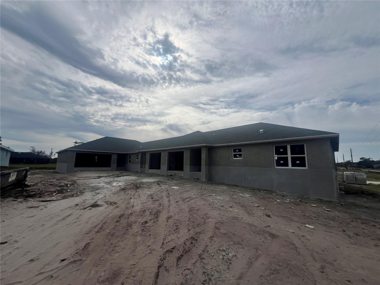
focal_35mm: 13
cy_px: 142
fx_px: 143
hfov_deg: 106.2
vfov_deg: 89.9
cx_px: 190
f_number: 1.8
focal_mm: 1.57
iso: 32
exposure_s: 1/6135
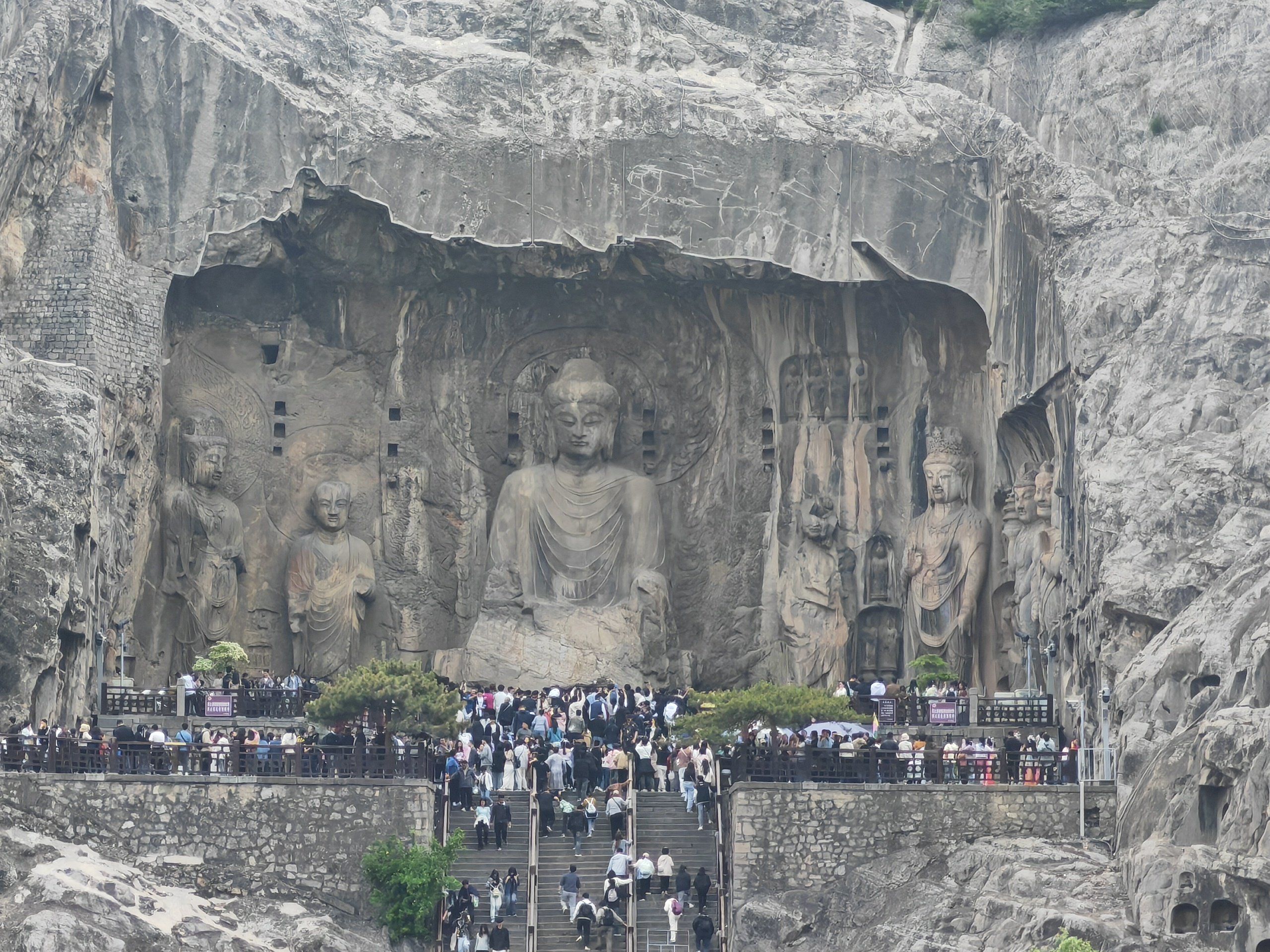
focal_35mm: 147
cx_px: 635
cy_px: 476
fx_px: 5393
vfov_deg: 10.1
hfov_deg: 13.4
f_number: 2.4
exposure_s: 1/100
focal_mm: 6.38
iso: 100
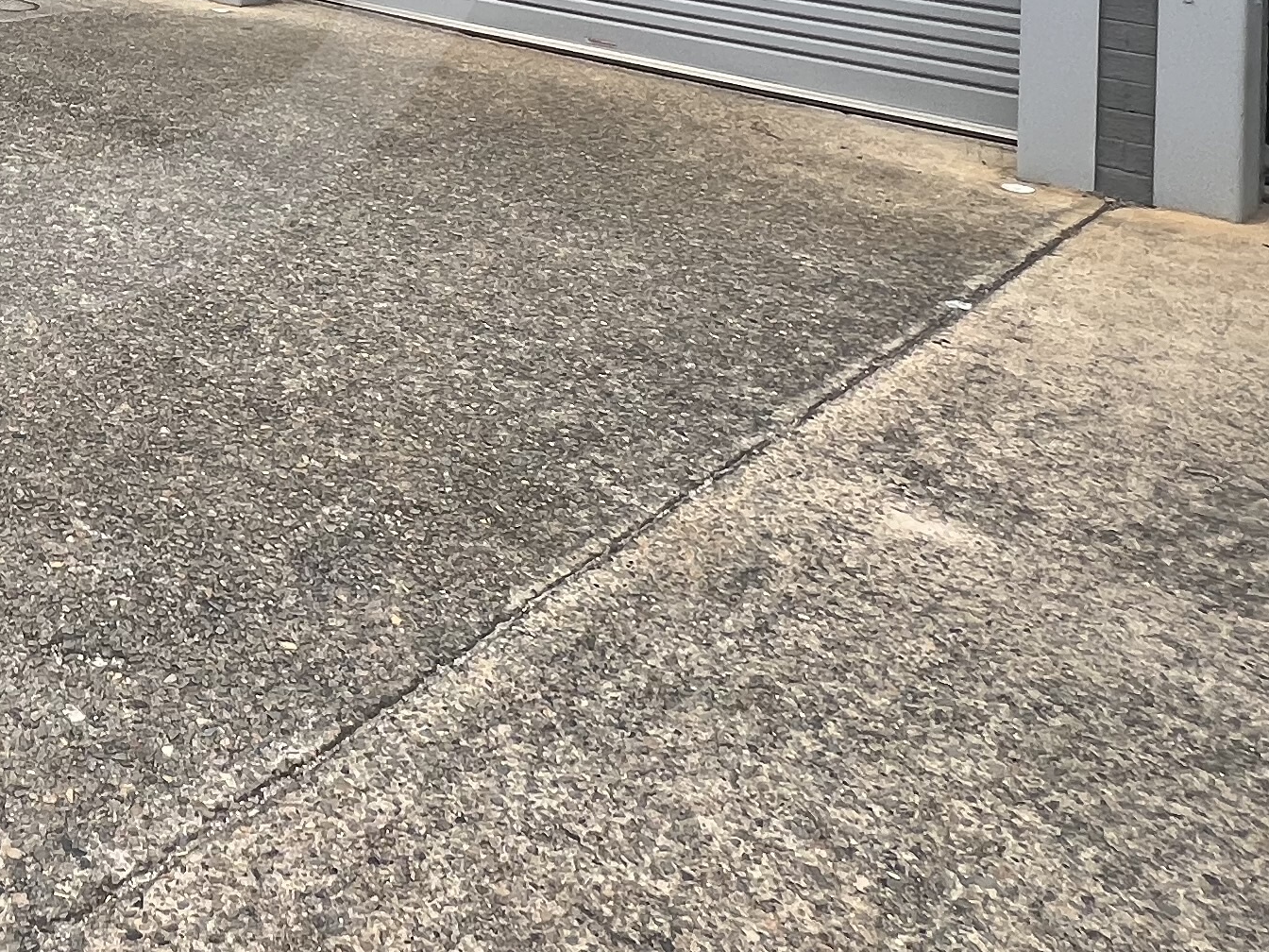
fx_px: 1430
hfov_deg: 40.3
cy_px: -302
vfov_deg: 29.3
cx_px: -70
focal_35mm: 39
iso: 32
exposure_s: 1/445
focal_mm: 1.57
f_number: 1.8
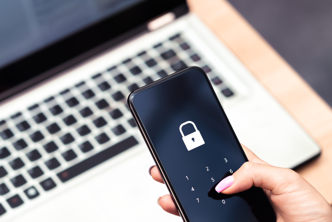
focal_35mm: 127
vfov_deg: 10.8
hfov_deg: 16.1
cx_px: 90
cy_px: 128
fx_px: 1171
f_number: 2.8
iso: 100
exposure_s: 1/160
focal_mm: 85
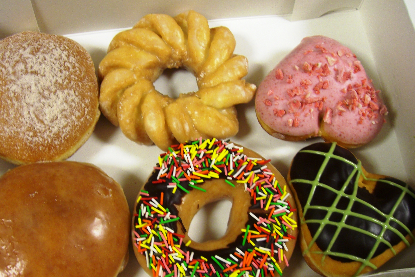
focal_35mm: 44
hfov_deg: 44.5
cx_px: 197
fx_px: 507
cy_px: 160
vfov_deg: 30.5
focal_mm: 6.2
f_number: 2.7
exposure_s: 1/25
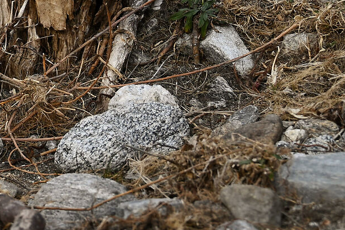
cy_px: -145
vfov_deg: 8.0
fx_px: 1609
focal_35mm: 168
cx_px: -253
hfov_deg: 11.4
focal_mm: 43
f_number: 4.5
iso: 125
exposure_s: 1/800
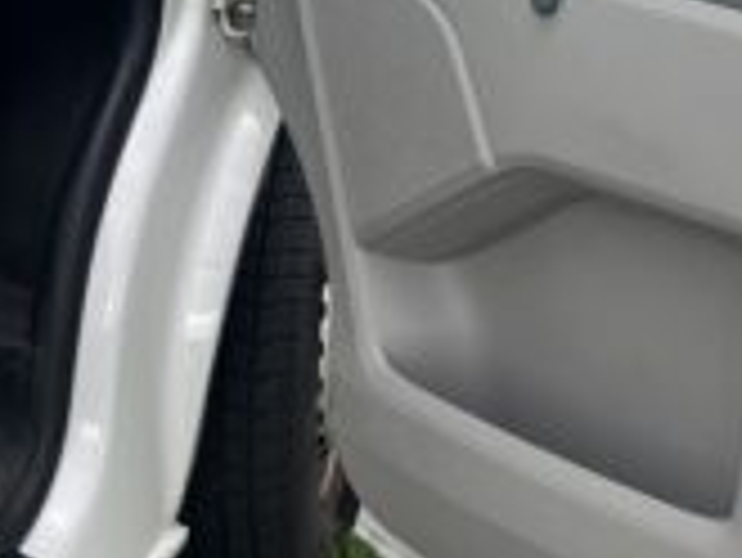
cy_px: -58
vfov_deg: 20.6
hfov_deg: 28.5
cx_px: 427
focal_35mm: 68
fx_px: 1459
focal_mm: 3.99
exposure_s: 1/161
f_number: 1.8
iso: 25
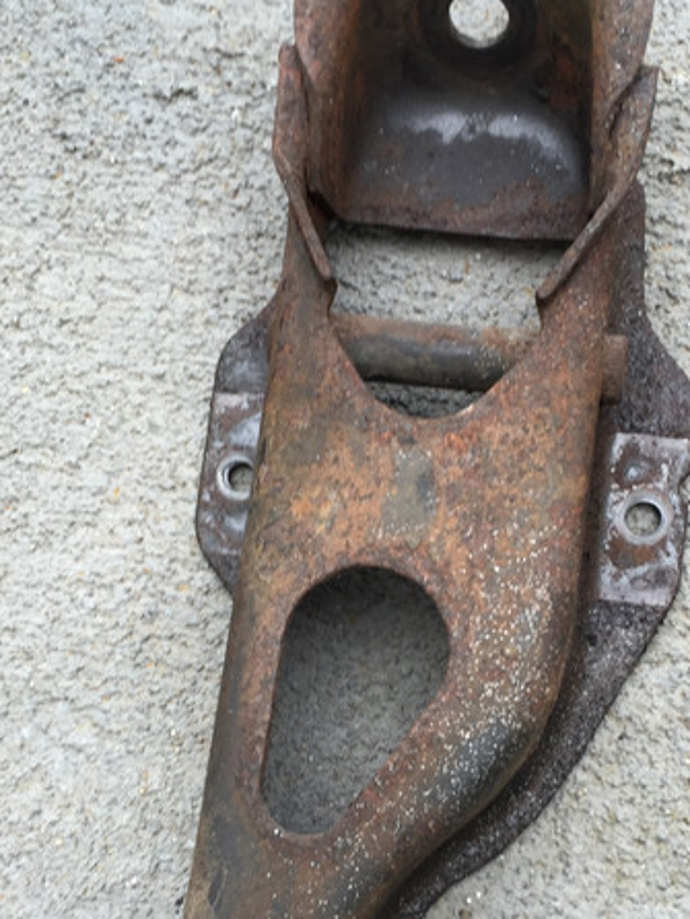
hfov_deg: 28.0
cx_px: 375
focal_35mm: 52
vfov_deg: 36.5
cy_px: 589
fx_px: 1381
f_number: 2.2
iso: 32
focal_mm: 4.15
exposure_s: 1/113
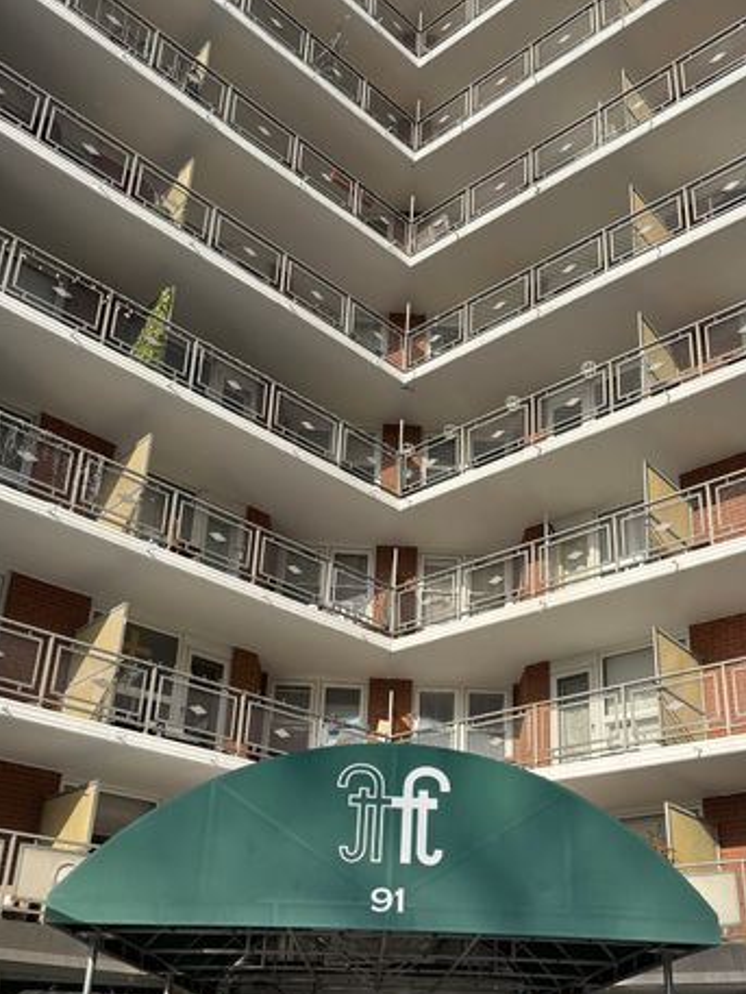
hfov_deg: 40.6
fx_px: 1005
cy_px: 671
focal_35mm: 35
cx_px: 422
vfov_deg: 51.5
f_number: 1.78
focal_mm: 6.76
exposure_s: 1/3425
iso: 80
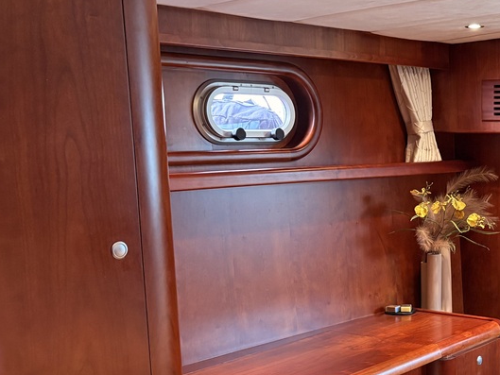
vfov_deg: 24.6
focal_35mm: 59
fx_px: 852
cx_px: 498
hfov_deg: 30.4
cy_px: 280
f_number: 1.6
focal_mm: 5.96
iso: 250
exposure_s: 1/50
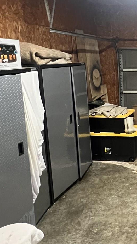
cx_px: 219
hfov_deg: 24.1
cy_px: 88
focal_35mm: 35
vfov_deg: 55.8
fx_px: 226
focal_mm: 1.57
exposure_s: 1/40
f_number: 1.8
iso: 800
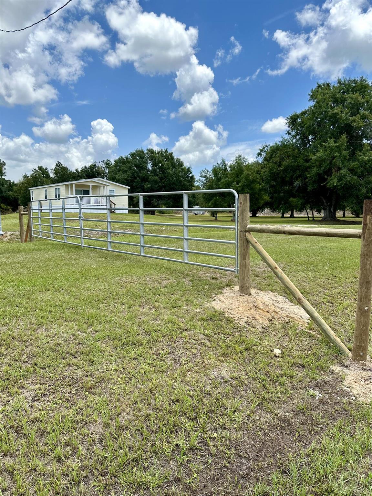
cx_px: 186
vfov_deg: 71.6
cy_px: 248
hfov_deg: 56.8
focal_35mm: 24
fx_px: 344
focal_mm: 6.86
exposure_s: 1/3717
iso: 80
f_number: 1.78
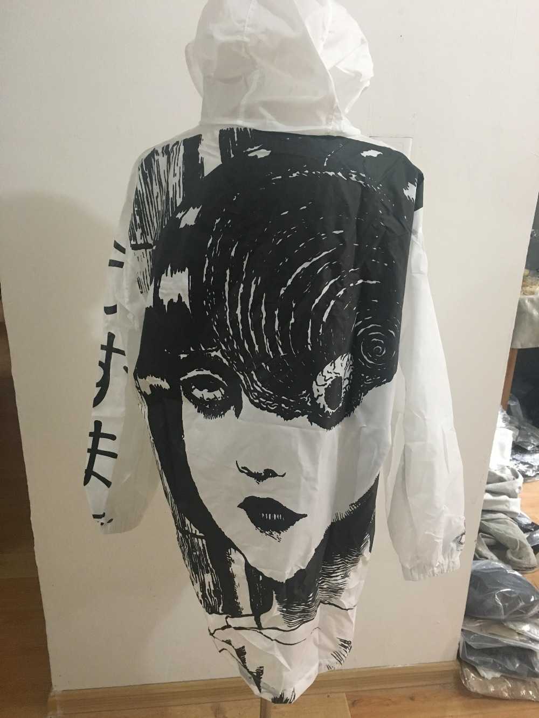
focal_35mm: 29
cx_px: 270
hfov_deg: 48.2
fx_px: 602
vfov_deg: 61.7
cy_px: 359
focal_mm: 4.15
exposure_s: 1/25
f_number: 2.2
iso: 200
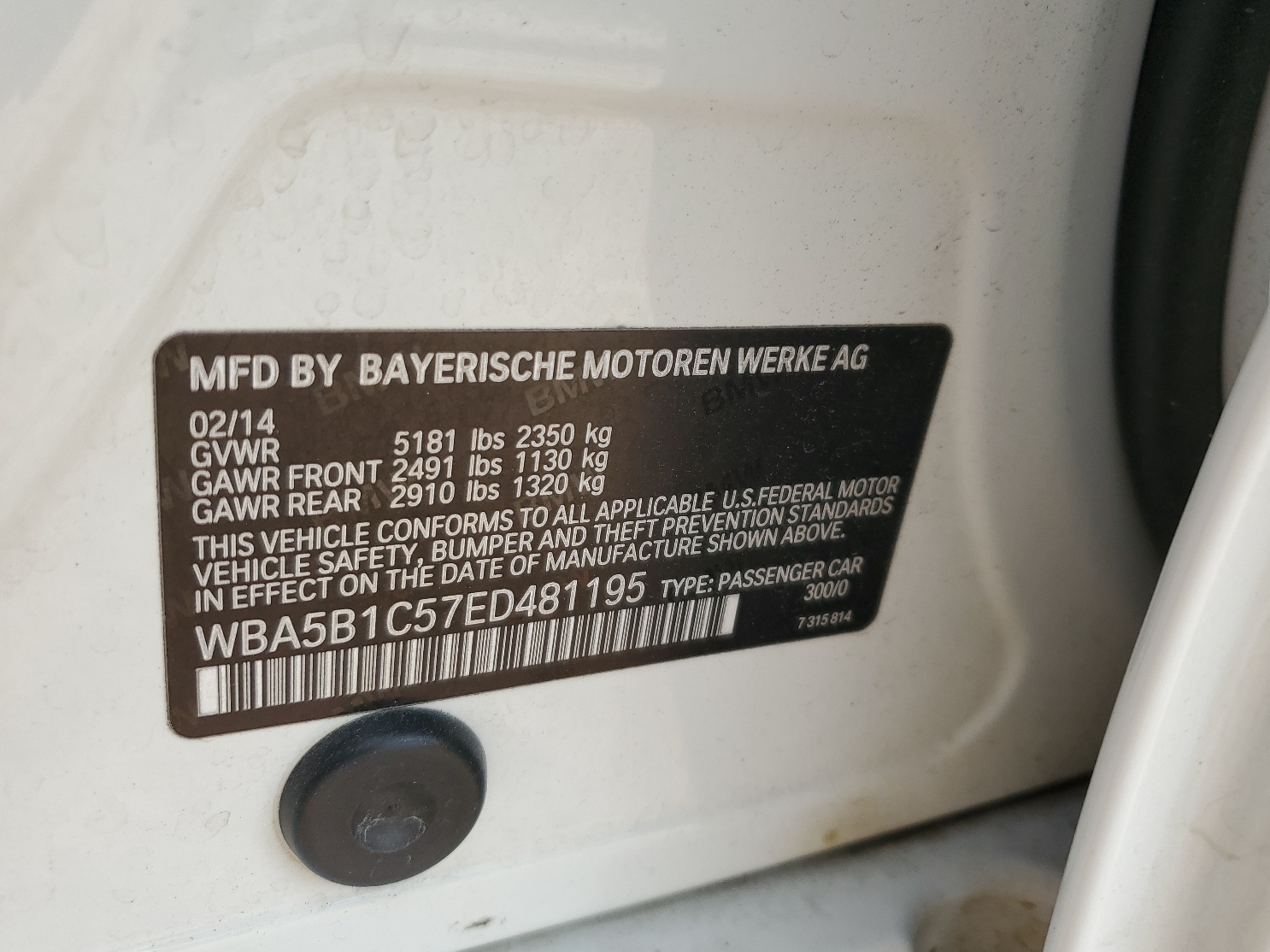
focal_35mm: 28
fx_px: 1027
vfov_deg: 49.7
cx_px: 648
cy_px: 470
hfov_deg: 63.4
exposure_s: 1/833
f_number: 1.5
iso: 50
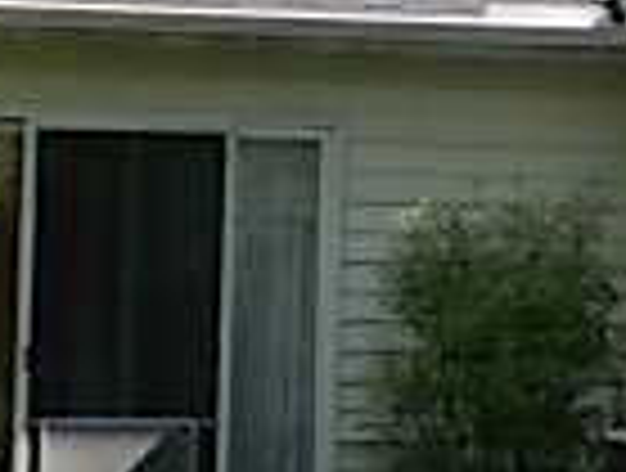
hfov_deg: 10.9
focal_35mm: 179
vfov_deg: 8.3
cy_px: 18
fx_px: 3245
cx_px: 653
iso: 80
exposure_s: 1/250
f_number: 3.9
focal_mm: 6.9
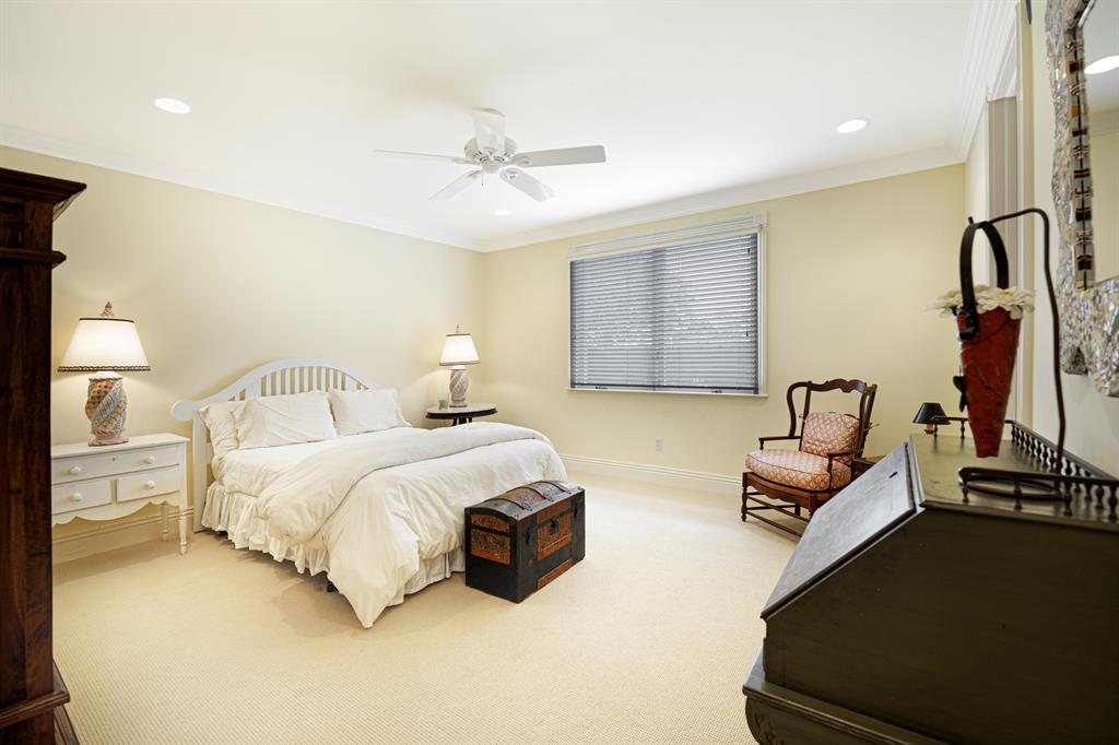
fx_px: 435
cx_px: 560
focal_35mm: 14
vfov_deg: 81.2
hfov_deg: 104.3
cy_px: 372
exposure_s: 1/8
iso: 320
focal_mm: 14
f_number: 5
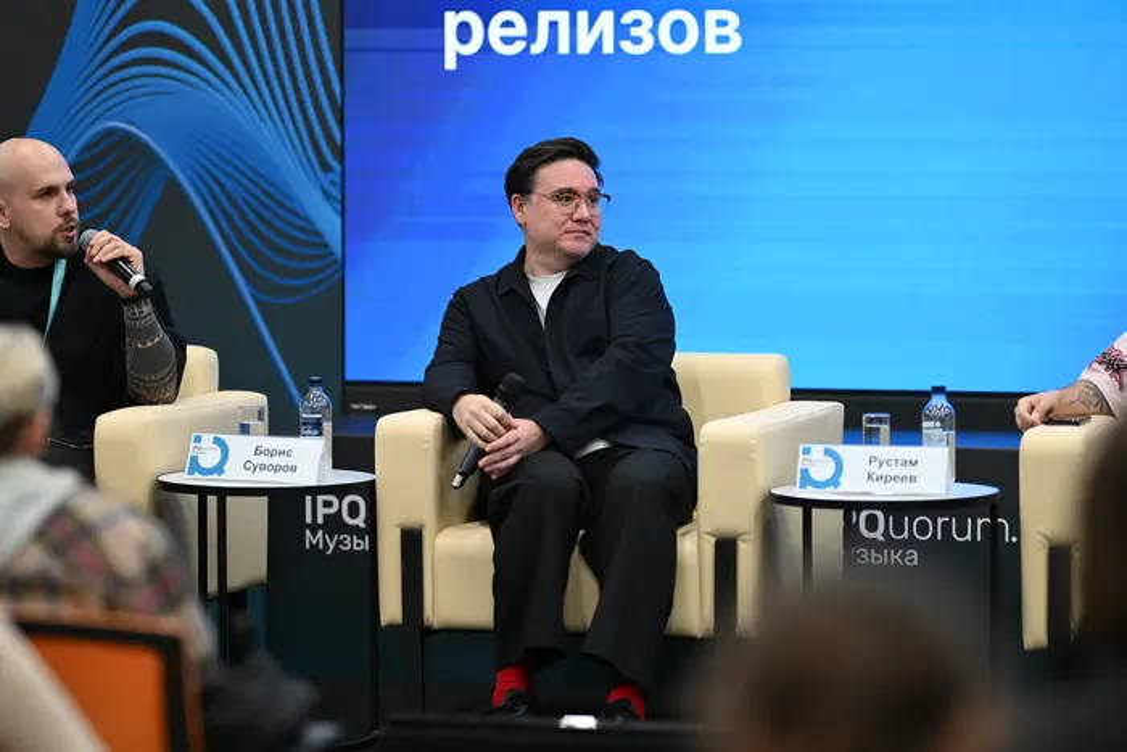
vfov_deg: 10.2
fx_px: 4227
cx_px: 564
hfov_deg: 15.2
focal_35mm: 135
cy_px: 376
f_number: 1.8
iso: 400
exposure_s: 1/250
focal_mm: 135
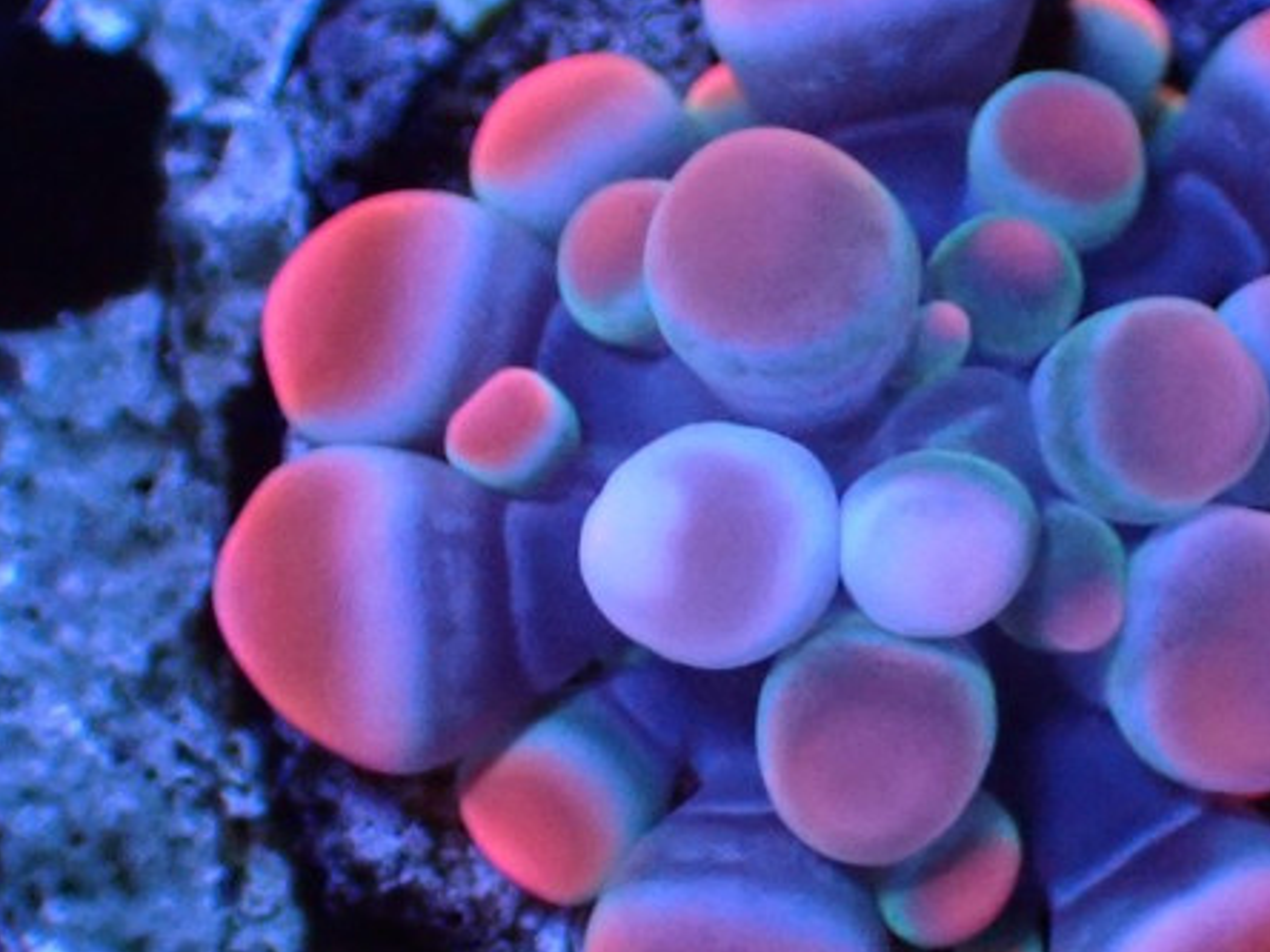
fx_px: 7228
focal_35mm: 197
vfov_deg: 7.5
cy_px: 495
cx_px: 942
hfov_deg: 10.0
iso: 800
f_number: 4.3
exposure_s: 1/80
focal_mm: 14.62
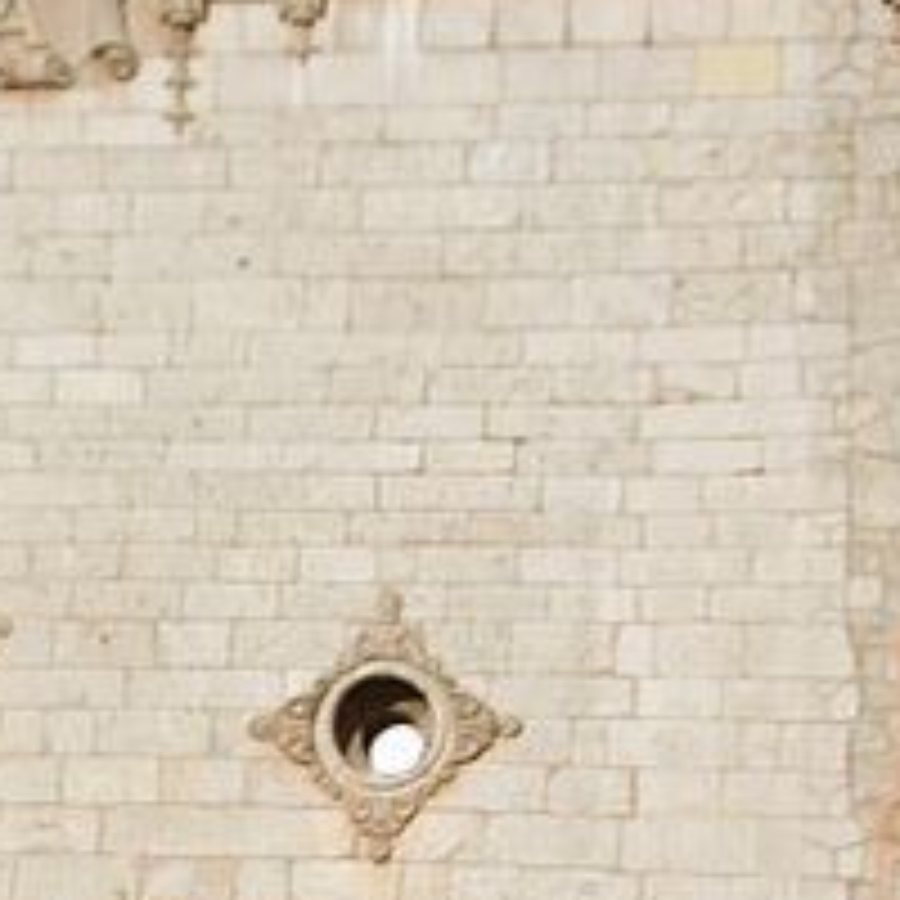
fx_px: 4648
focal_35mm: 158
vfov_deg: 10.8
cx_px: -27
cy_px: 1184
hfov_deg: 10.9
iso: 50
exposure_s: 1/500
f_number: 4.3
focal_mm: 5.8
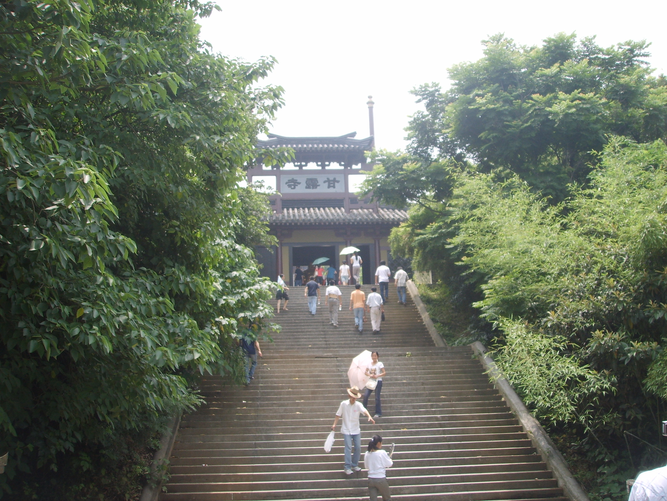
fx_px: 751
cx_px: 334
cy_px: 250
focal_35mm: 39
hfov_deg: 47.9
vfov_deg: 36.8
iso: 50
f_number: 3.5
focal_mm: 6.6
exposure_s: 1/350
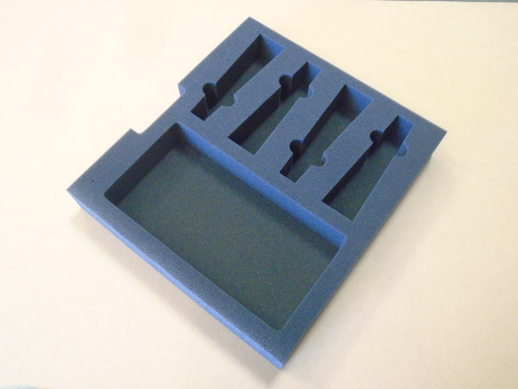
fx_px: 464
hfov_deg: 58.4
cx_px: 259
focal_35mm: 31
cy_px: 194
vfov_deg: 45.4
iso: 800
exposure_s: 1/30
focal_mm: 5.5
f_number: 3.5
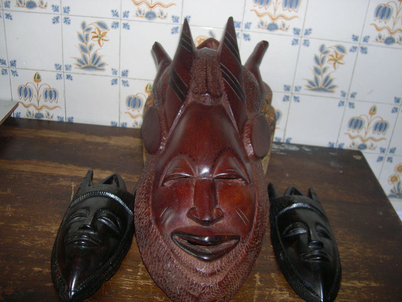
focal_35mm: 38
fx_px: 441
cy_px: 151
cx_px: 201
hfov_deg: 49.0
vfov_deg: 37.7
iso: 100
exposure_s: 1/60
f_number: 2.8
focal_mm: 8
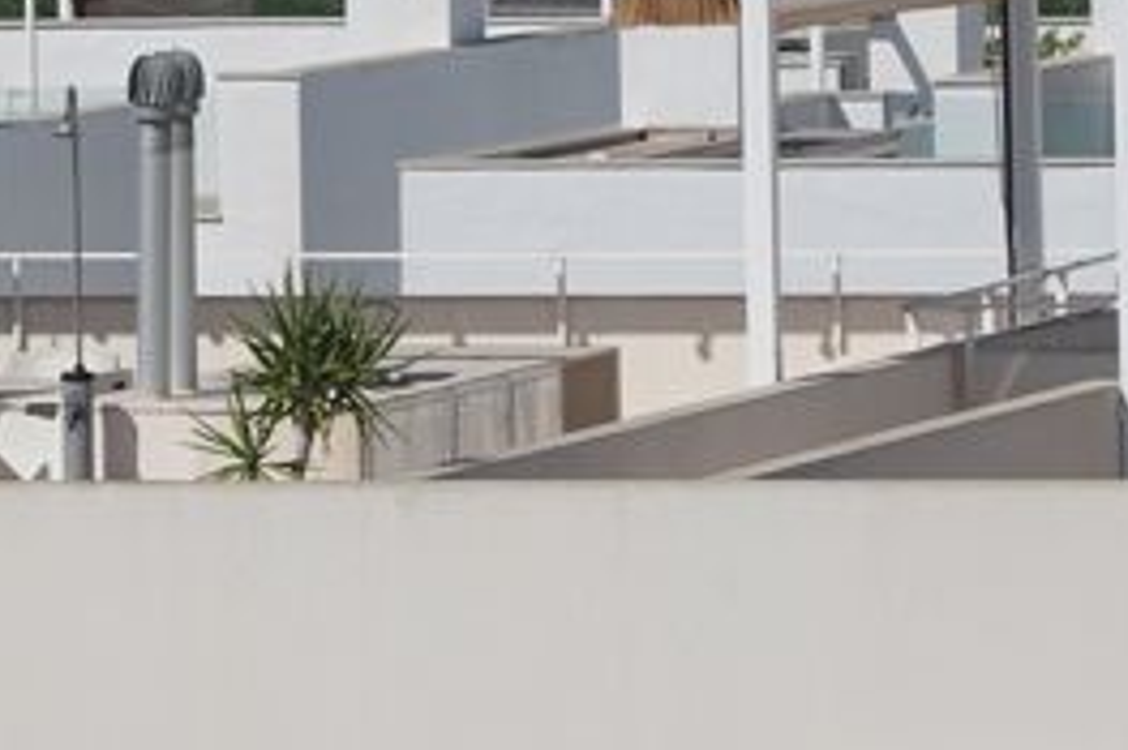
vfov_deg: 2.6
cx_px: 328
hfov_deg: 3.8
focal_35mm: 537
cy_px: 17
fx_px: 16815
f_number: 6.3
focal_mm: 72
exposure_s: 1/1000
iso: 125
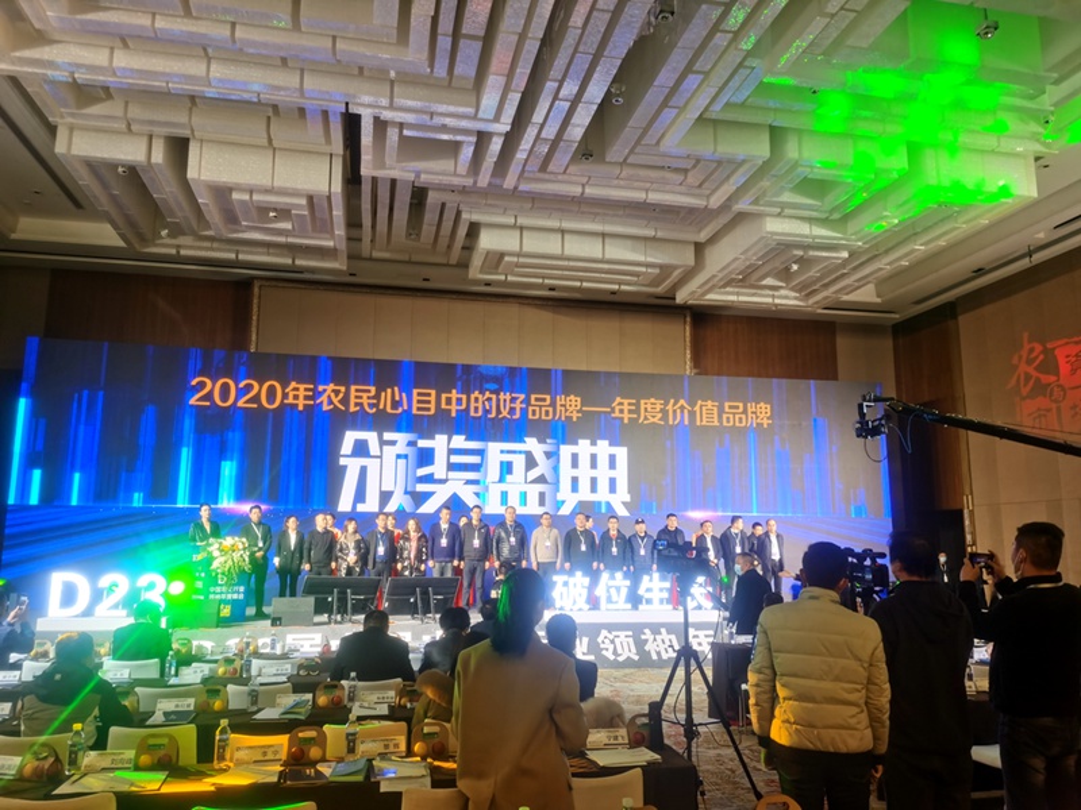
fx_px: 843
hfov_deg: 65.3
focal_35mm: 27
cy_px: 405
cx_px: 540
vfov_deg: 51.4
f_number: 1.6
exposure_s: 1/120
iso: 64
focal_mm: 5.56
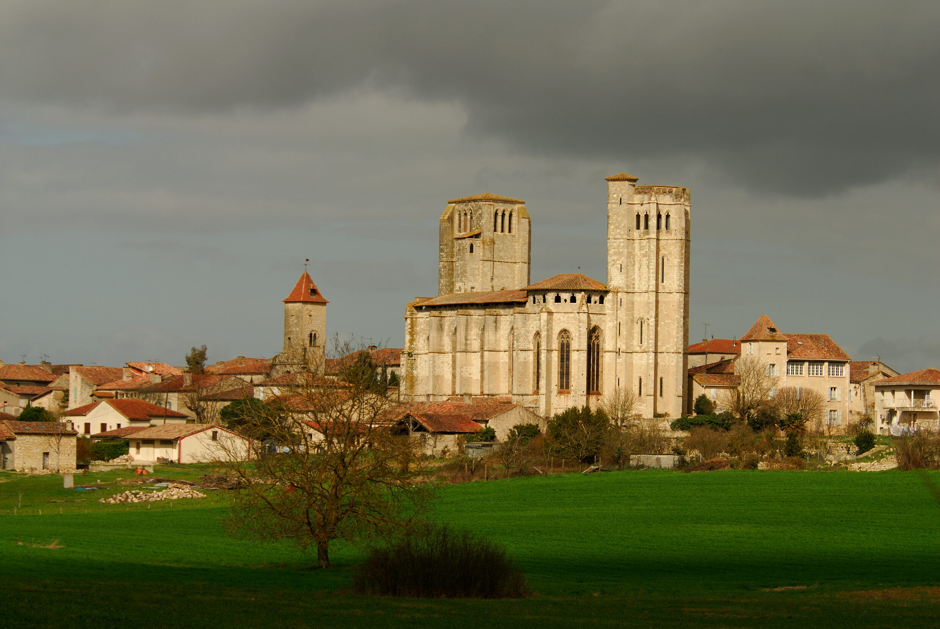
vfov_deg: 10.7
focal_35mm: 129
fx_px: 3372
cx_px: 470
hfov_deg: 15.9
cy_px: 314
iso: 100
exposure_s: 1/320
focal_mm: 86
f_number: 8
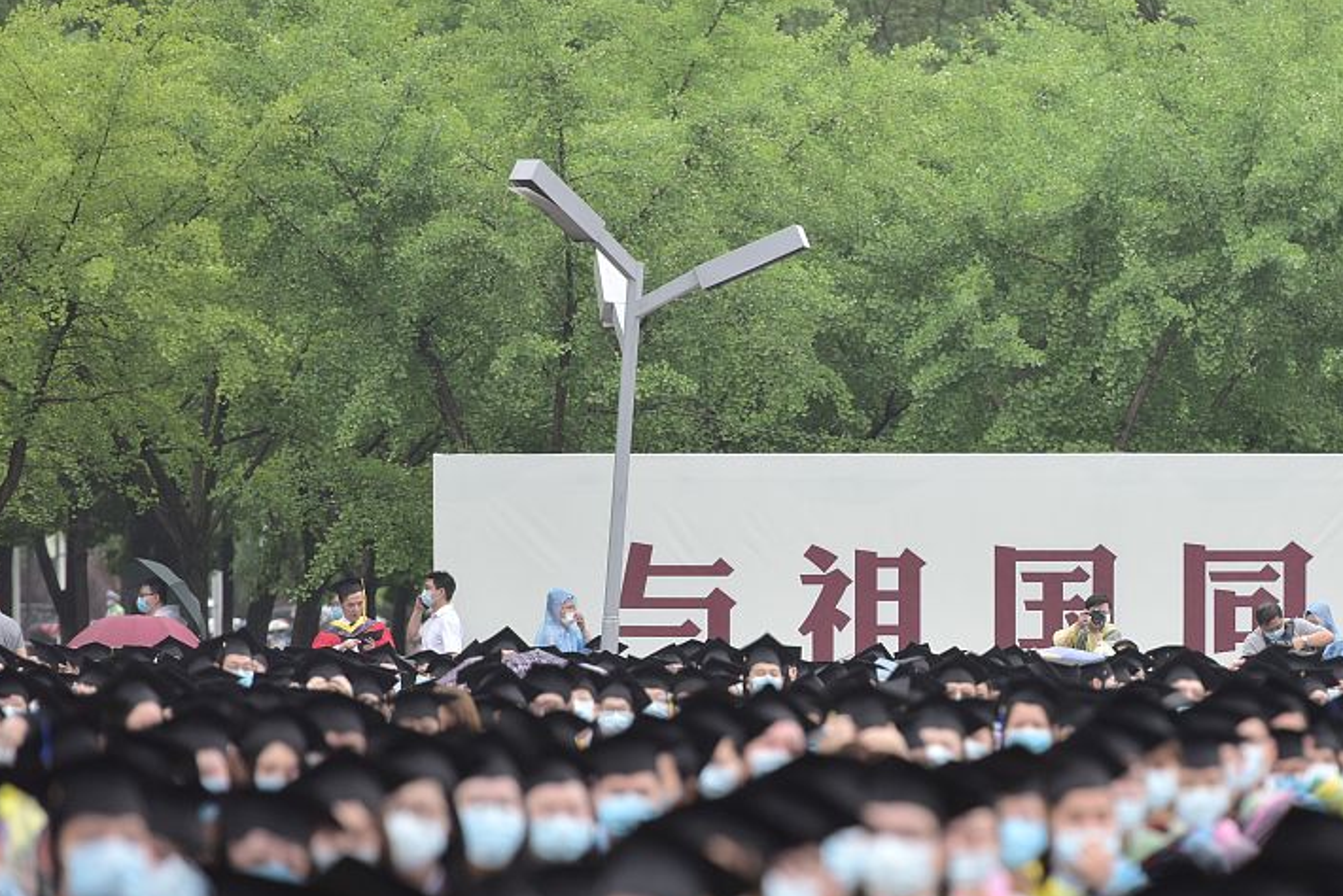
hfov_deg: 6.1
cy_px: 710
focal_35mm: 338
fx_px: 12614
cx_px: 1061
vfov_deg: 4.1
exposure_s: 1/800
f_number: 3.2
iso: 400
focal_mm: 200
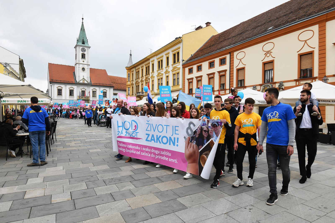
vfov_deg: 73.7
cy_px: 112
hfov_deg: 96.7
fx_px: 149
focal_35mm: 16
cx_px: 168
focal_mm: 16
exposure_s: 1/250
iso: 64
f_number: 5
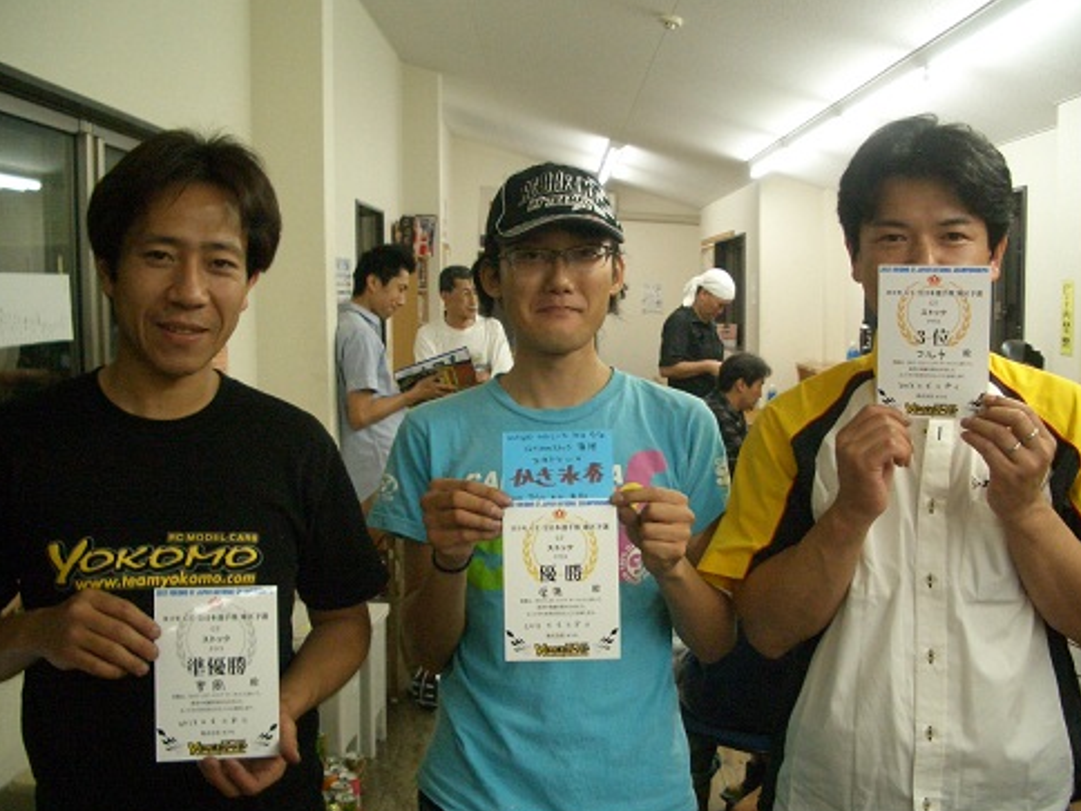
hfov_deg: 50.1
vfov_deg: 38.7
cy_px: 411
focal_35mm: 37
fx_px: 1155
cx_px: 520
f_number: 2.6
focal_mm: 5.8
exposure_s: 1/50
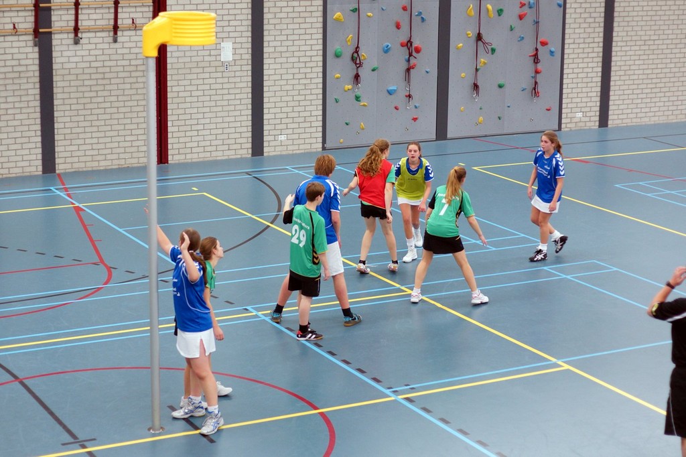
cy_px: 228
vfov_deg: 18.2
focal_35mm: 75
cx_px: 343
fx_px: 1429
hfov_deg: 27.0
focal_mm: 50
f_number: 2
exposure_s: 1/250
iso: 640
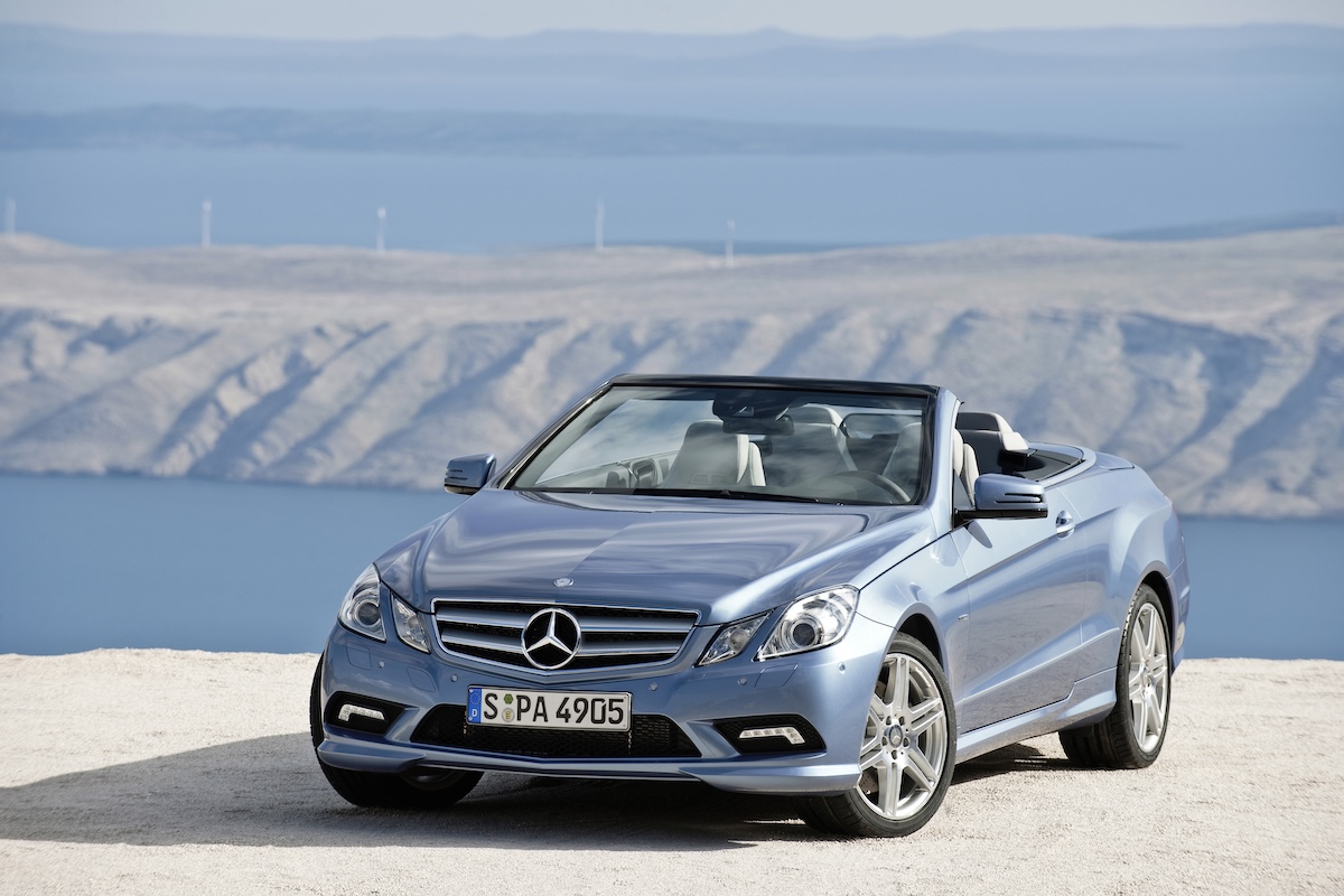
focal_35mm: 200
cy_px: 448
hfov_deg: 10.3
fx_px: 7466
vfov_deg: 6.9
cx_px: 672
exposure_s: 1/400
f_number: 5.6
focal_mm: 200
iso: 100
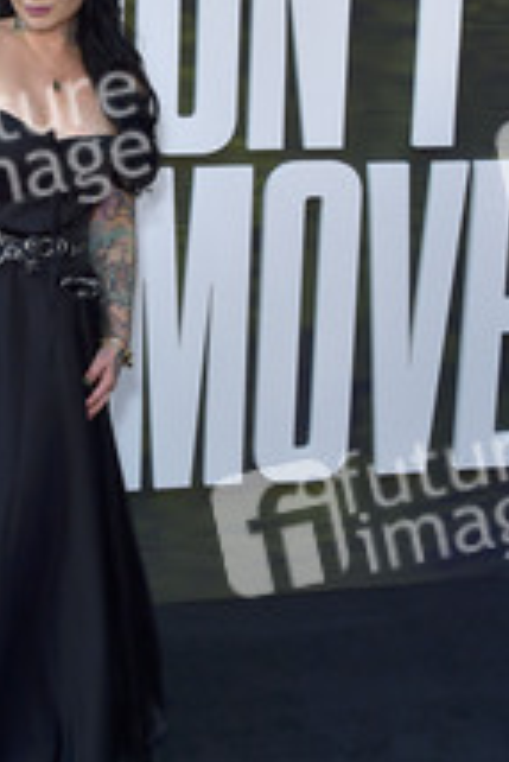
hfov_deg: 22.9
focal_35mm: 58
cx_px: 73
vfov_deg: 34.4
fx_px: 1228
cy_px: 335
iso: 640
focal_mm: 31
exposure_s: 1/250
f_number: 6.3
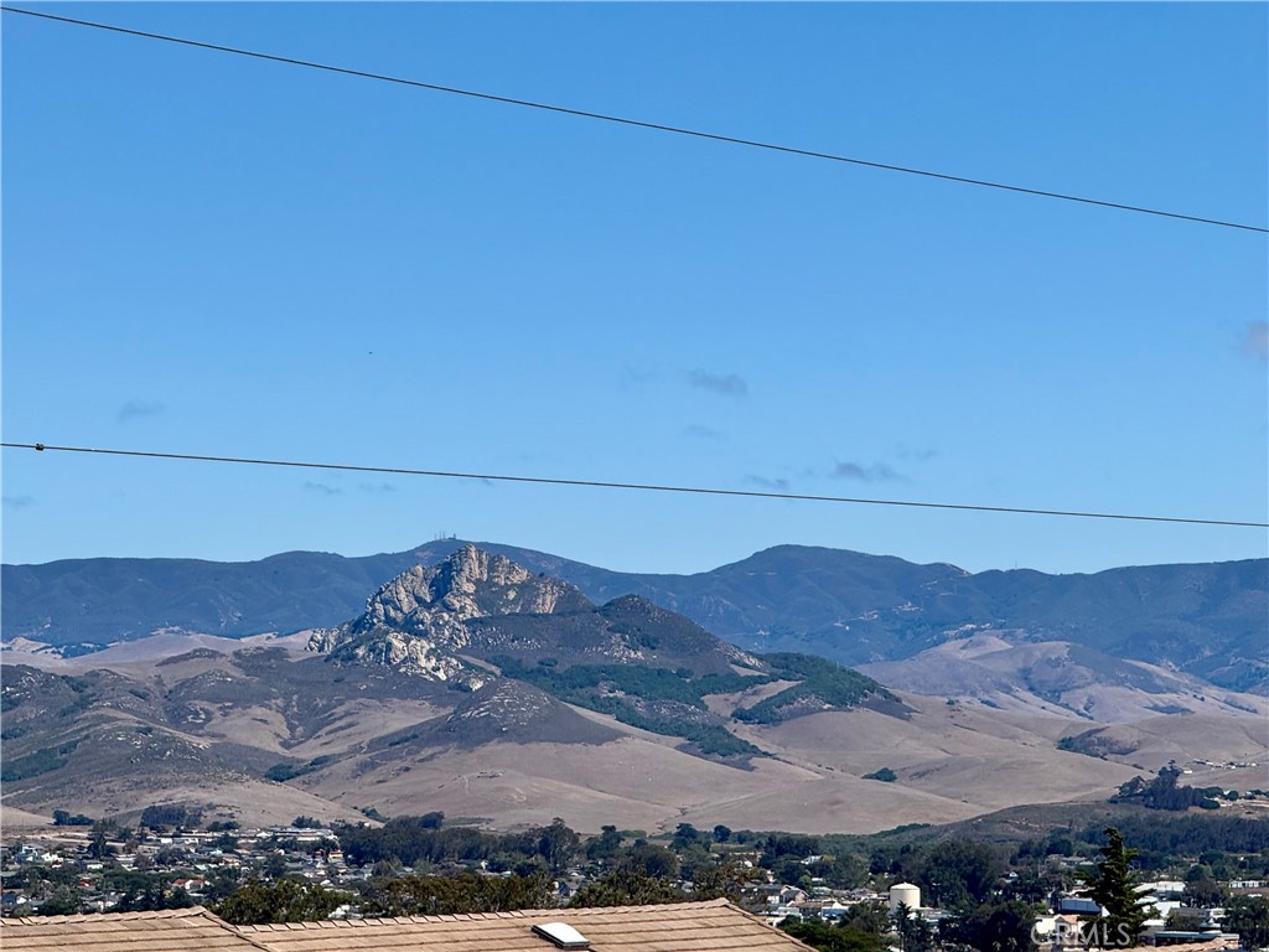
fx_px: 4399
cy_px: 476
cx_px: 634
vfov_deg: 12.3
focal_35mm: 120
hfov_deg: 16.4
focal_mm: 15.66
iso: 64
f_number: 2.8
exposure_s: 1/2817
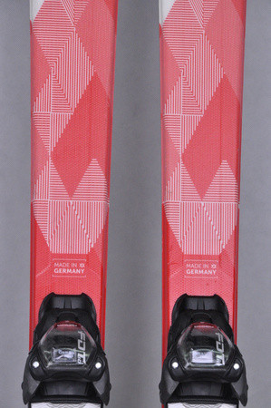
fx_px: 1782
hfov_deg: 8.7
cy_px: 204
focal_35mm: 158
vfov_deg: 13.1
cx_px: 136
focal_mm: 105
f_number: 9.5
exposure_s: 1/125
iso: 3200
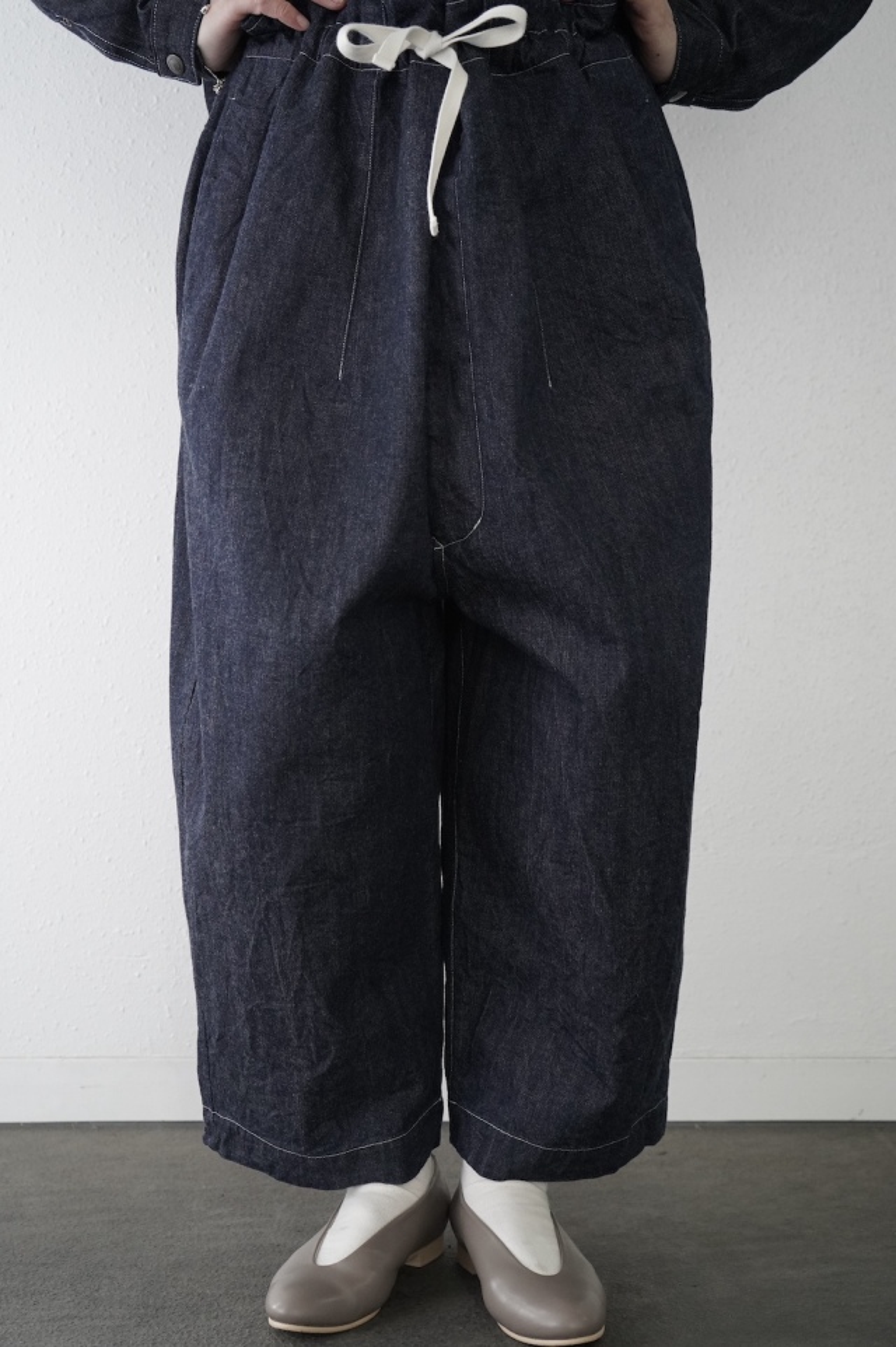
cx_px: 448
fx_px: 1570
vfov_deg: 46.4
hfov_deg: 31.8
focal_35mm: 42
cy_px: 674
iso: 5000
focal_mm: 42
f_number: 5.6
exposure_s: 1/125
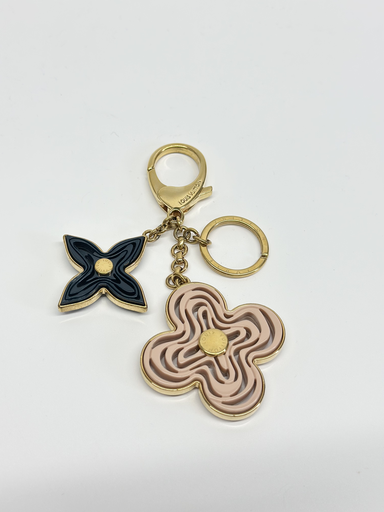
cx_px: 192
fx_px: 710
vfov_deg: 39.7
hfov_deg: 30.3
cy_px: 256
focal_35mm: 48
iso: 80
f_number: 1.78
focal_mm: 6.86
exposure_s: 1/100
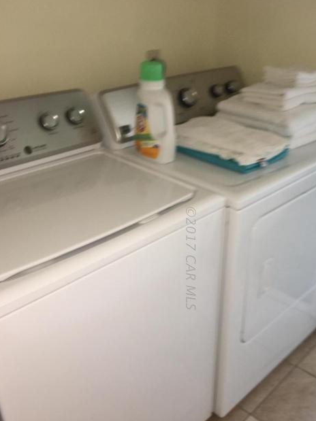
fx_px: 438
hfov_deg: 39.5
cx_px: 191
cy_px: 258
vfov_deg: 50.9
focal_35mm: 36
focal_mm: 4.15
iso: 32
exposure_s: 1/30
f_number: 2.2
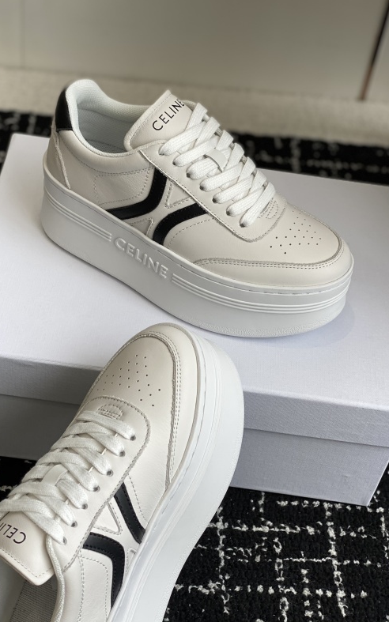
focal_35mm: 56
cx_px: 176
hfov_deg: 23.1
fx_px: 950
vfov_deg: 36.3
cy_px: 307
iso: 20
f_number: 2
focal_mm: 6
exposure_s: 1/350
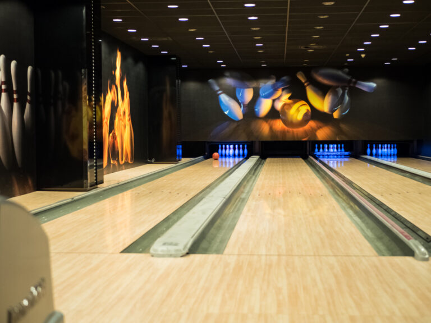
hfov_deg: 38.2
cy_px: 162
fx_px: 623
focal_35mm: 50
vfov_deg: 29.1
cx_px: 216
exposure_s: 1/160
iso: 2000
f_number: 1.7
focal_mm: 25
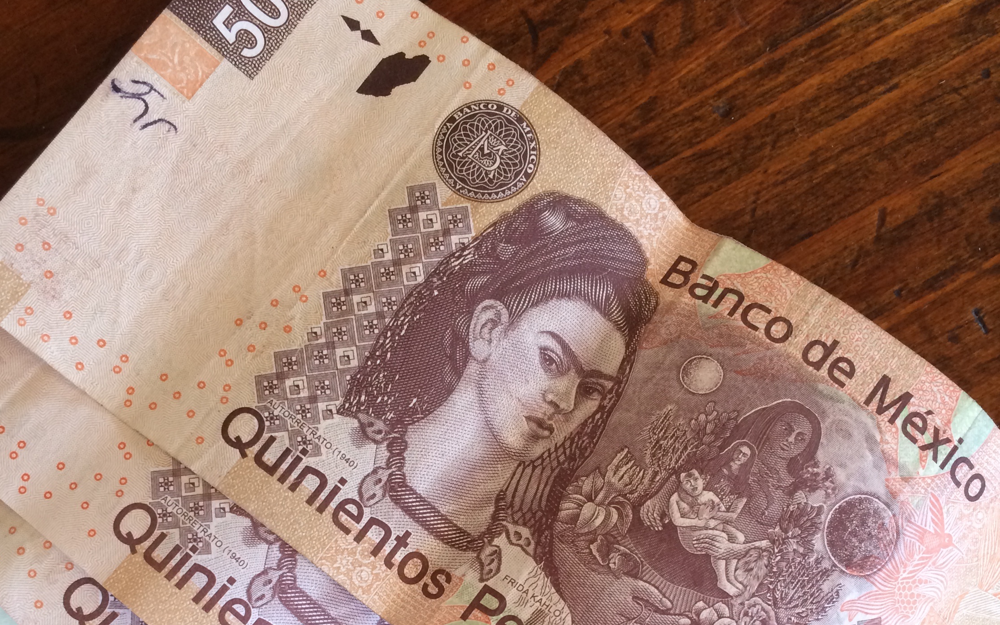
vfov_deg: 27.1
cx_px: 452
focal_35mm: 45
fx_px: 1226
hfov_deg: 44.3
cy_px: 621
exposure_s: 1/30
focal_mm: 4.15
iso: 100
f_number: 2.2
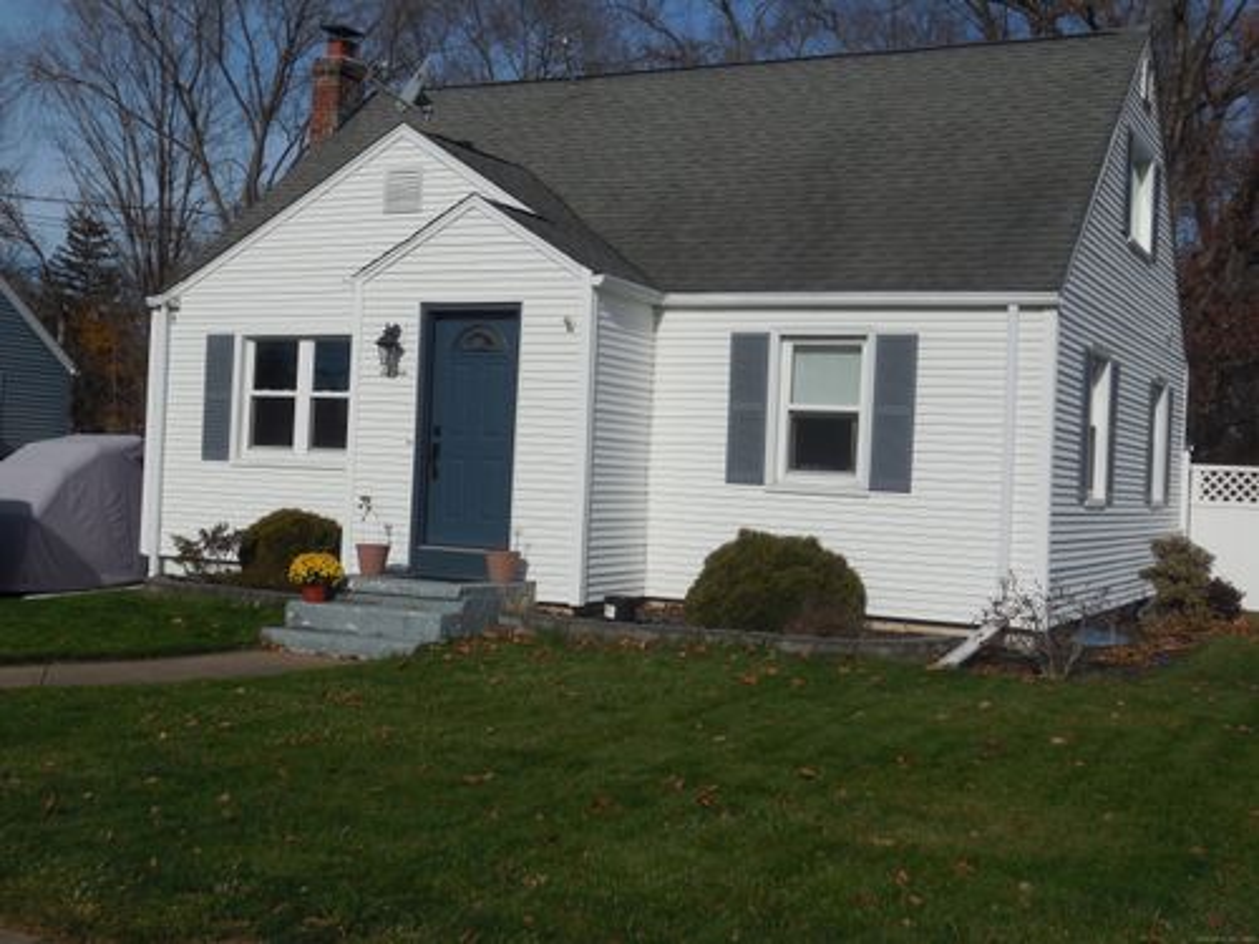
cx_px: 630
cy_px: 472
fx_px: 1600
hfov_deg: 42.9
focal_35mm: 44
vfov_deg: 32.9
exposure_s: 1/250
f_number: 14.2
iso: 125
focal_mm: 7.8
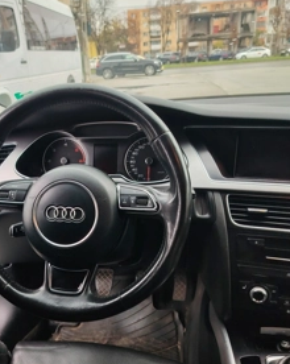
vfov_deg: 52.6
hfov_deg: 42.6
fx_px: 366
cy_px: 215
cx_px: 94
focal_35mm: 34
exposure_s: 1/100
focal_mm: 5.25
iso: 391
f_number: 1.75
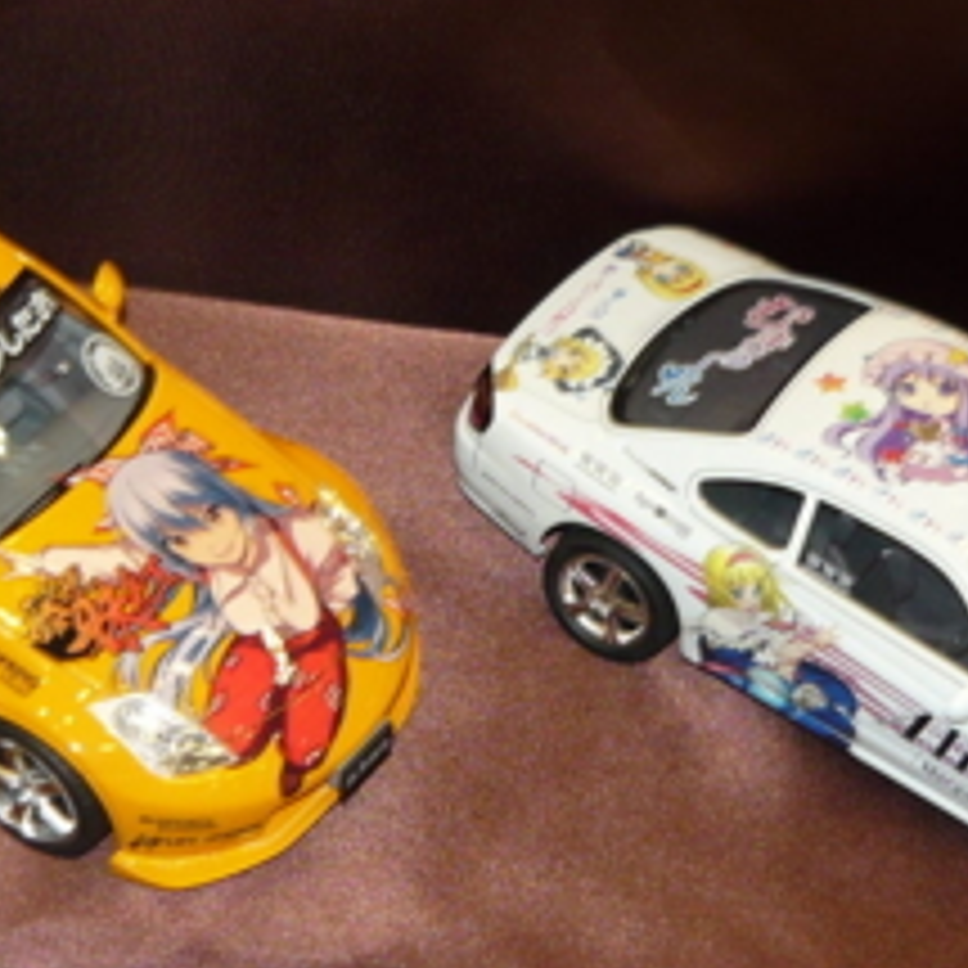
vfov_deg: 17.7
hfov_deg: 17.7
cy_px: 554
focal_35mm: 98
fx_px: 3100
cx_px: 486
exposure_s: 1/30
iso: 100
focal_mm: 5.5
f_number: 2.8
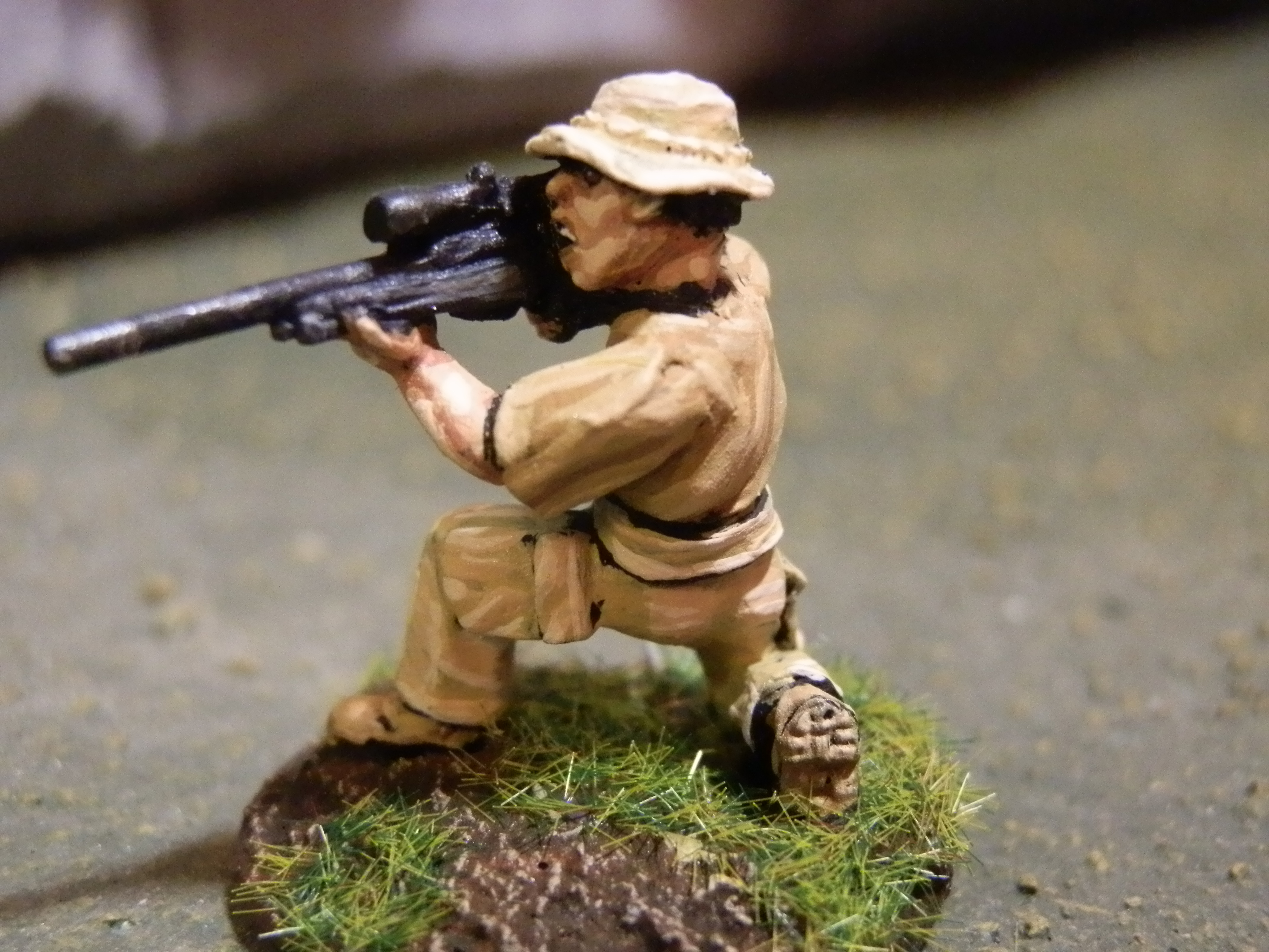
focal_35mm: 61
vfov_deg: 24.0
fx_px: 2236
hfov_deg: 31.7
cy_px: 476
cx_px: 634
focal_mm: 10.99
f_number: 3.7
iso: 800
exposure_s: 1/50
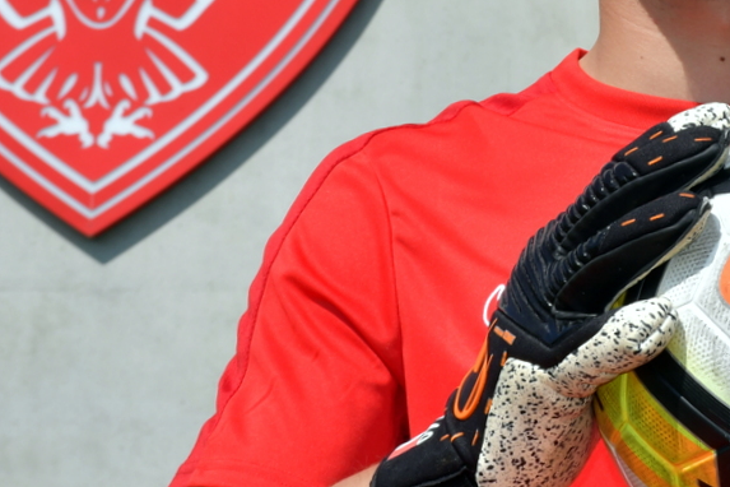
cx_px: 634
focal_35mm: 176
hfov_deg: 11.6
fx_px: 3569
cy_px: 61
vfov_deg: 7.8
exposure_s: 1/250
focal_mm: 42
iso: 100
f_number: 14
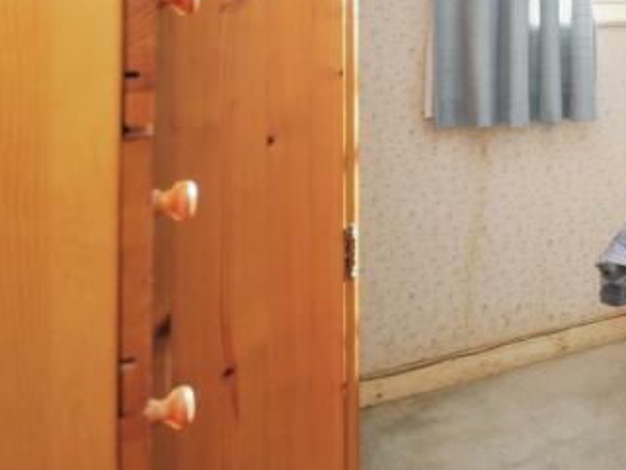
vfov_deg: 27.1
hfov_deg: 26.9
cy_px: -5
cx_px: 936
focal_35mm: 51
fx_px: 914
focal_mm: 11
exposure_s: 1/125
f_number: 5.6
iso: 200
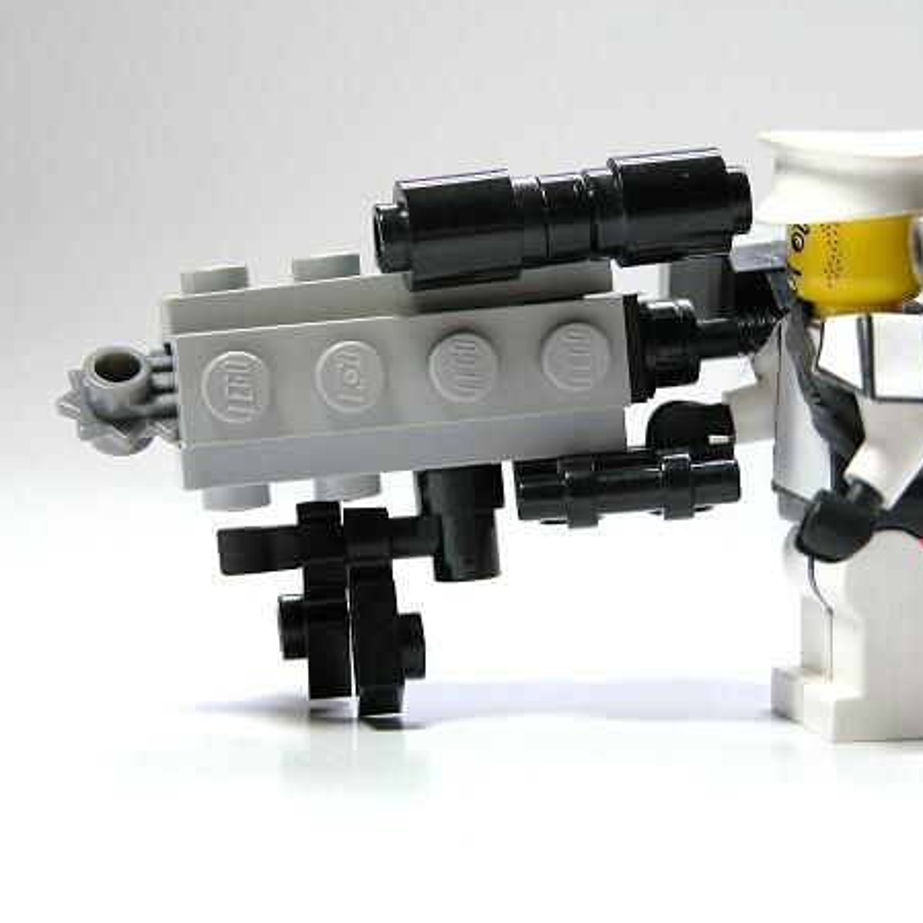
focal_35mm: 146
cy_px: 438
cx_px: 541
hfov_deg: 12.0
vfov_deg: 12.0
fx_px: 4404
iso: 100
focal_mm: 29.5
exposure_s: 1/55.3
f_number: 3.7
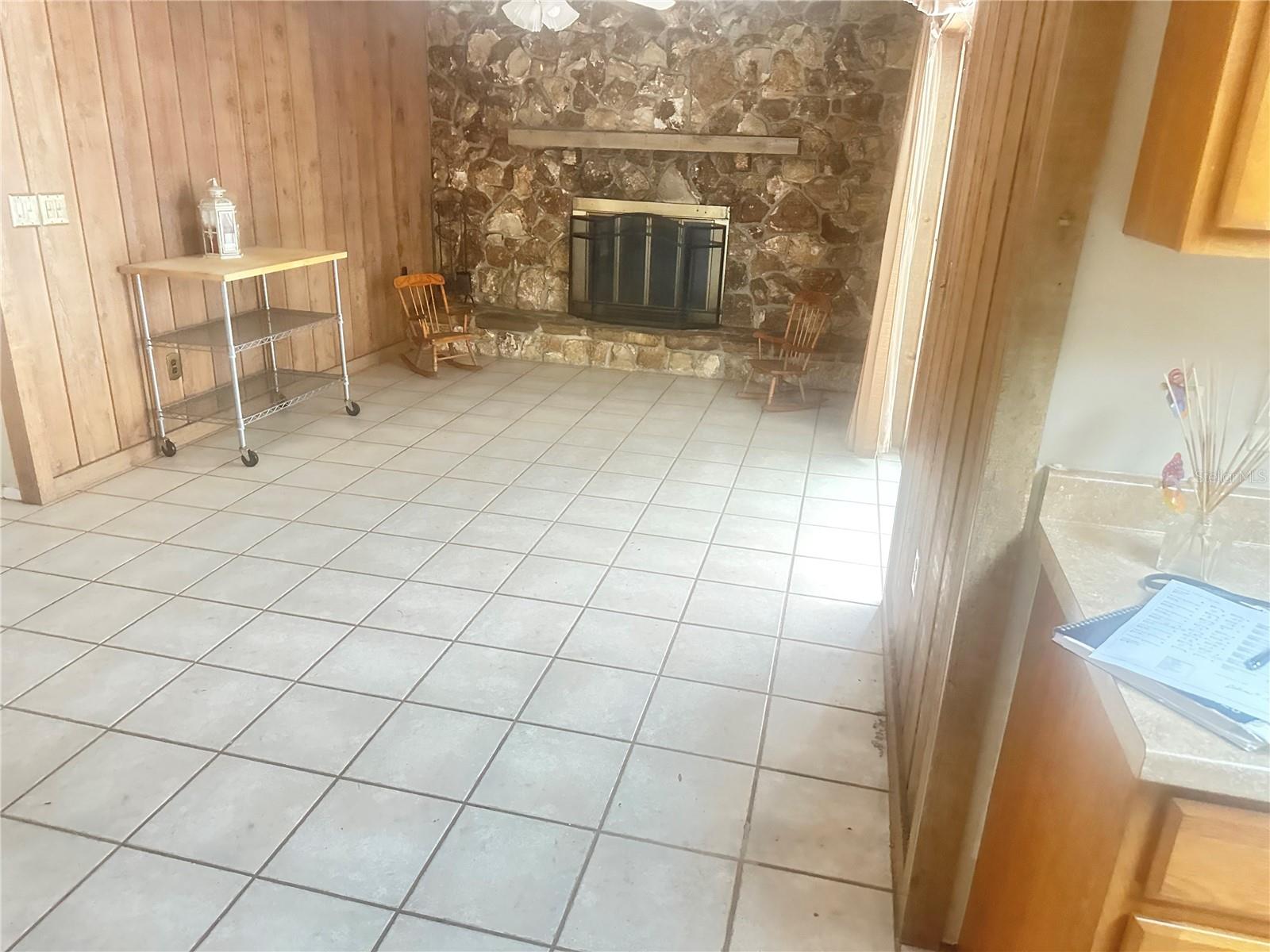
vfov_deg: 56.8
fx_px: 881
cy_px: 476
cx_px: 635
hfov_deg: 71.6
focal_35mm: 24
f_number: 1.78
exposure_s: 1/30
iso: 2000
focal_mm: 6.86
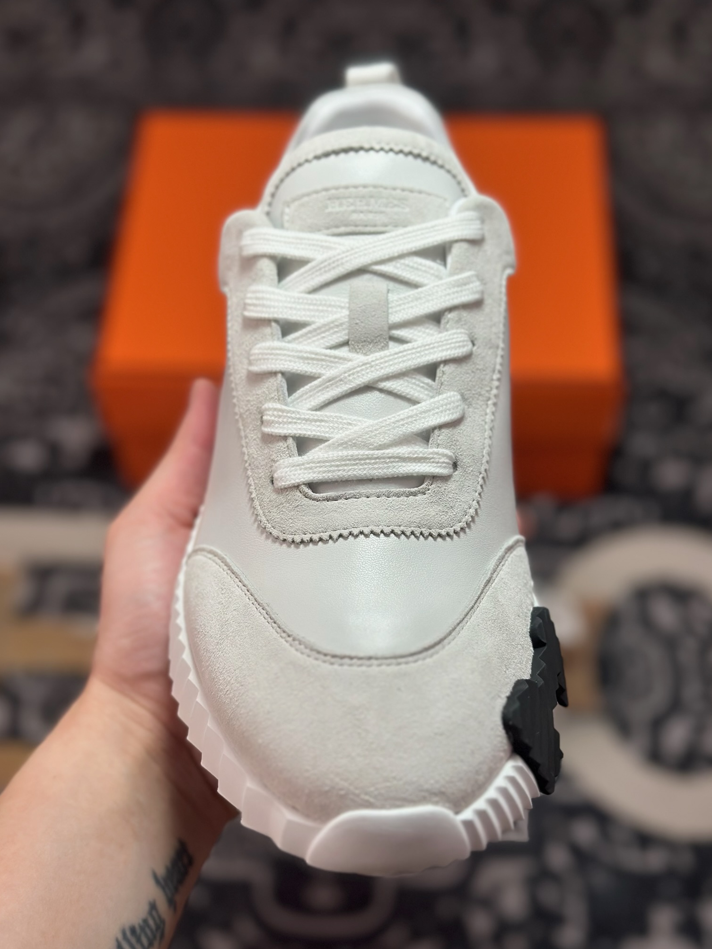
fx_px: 1344
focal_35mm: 49
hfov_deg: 29.7
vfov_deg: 38.9
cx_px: 362
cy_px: 479
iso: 100
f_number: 1.78
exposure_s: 1/1953
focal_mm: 6.86
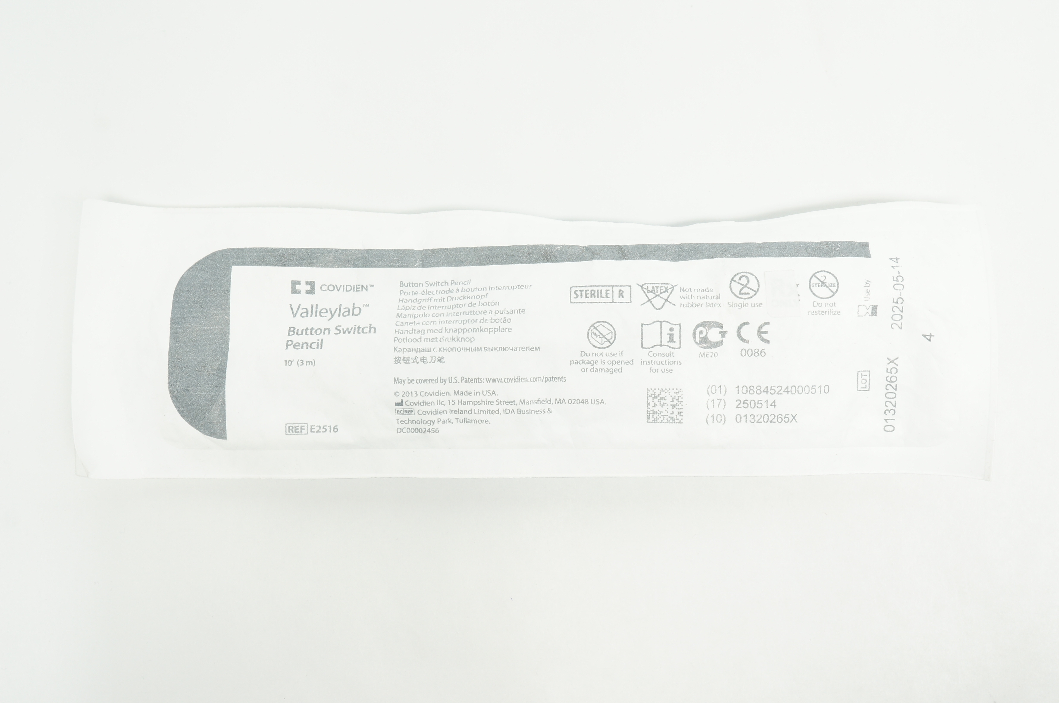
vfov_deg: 32.9
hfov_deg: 48.0
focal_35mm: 40
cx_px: 530
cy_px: 352
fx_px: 1190
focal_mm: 27
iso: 400
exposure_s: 1/15
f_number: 9
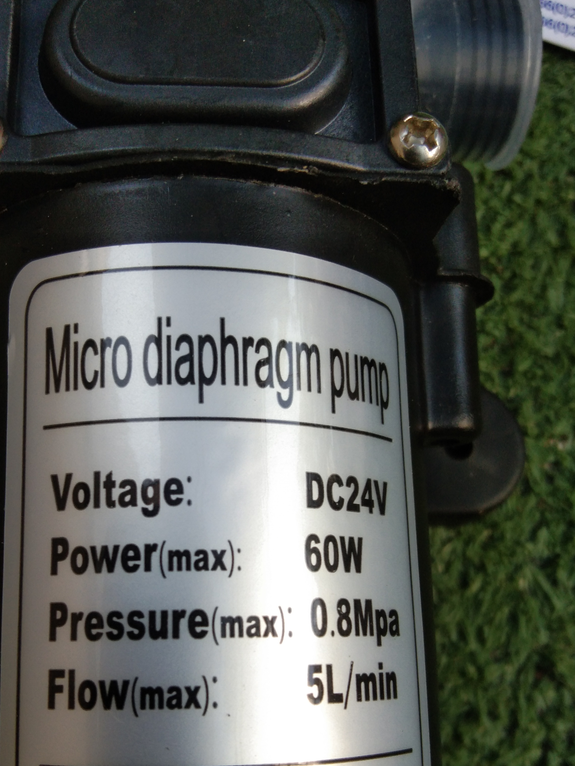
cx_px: 226
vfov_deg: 45.4
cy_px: 482
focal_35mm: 41
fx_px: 908
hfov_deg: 35.0
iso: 85
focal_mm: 3.65
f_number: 2.2
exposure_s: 1/100
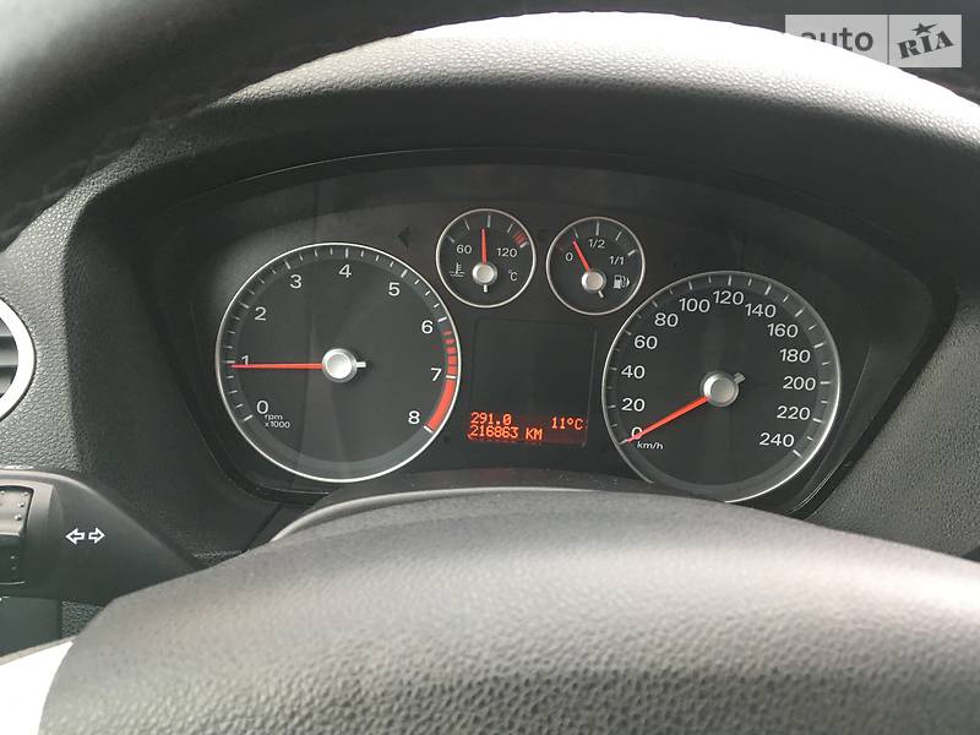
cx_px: 490
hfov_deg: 61.7
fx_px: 821
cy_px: 368
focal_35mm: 29
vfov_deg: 48.2
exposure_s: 1/33
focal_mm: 4.2
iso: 64
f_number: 2.2
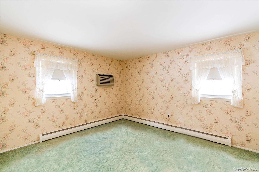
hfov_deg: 96.7
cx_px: 130
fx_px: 115
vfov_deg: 73.7
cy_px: 86
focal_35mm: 16
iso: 400
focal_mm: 16
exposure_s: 1/1.25
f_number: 9
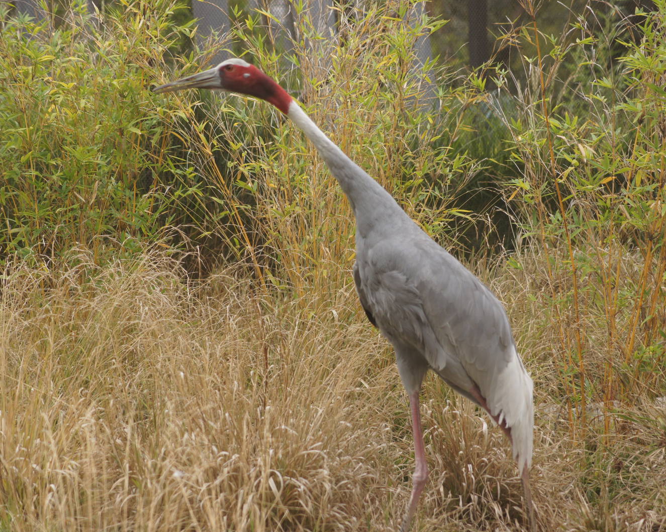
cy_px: 267
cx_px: 338
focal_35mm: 170
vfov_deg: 9.1
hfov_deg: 11.4
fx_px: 3351
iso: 200
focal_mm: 100
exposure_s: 1/500
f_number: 5
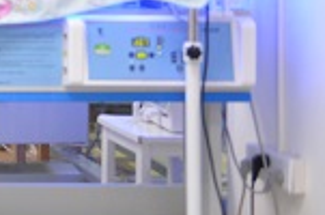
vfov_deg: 7.2
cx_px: -376
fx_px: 1658
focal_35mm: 184
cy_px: -163
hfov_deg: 10.1
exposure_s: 1/60
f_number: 2.8
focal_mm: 40
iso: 1250
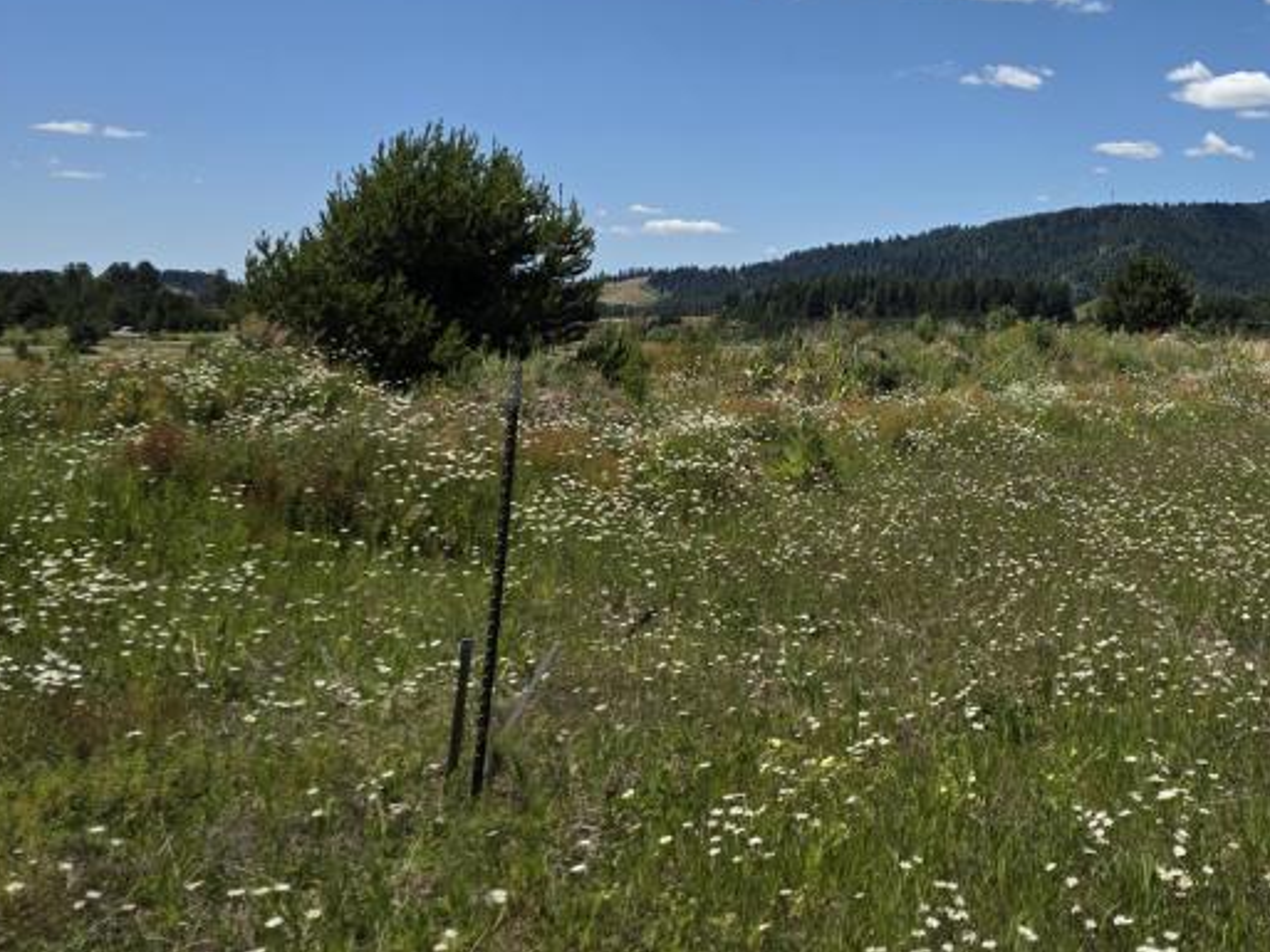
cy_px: 262
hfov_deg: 40.4
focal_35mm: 43
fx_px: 1578
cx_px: 1156
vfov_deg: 33.1
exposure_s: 1/7944
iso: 64
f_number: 1.7
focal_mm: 6.3
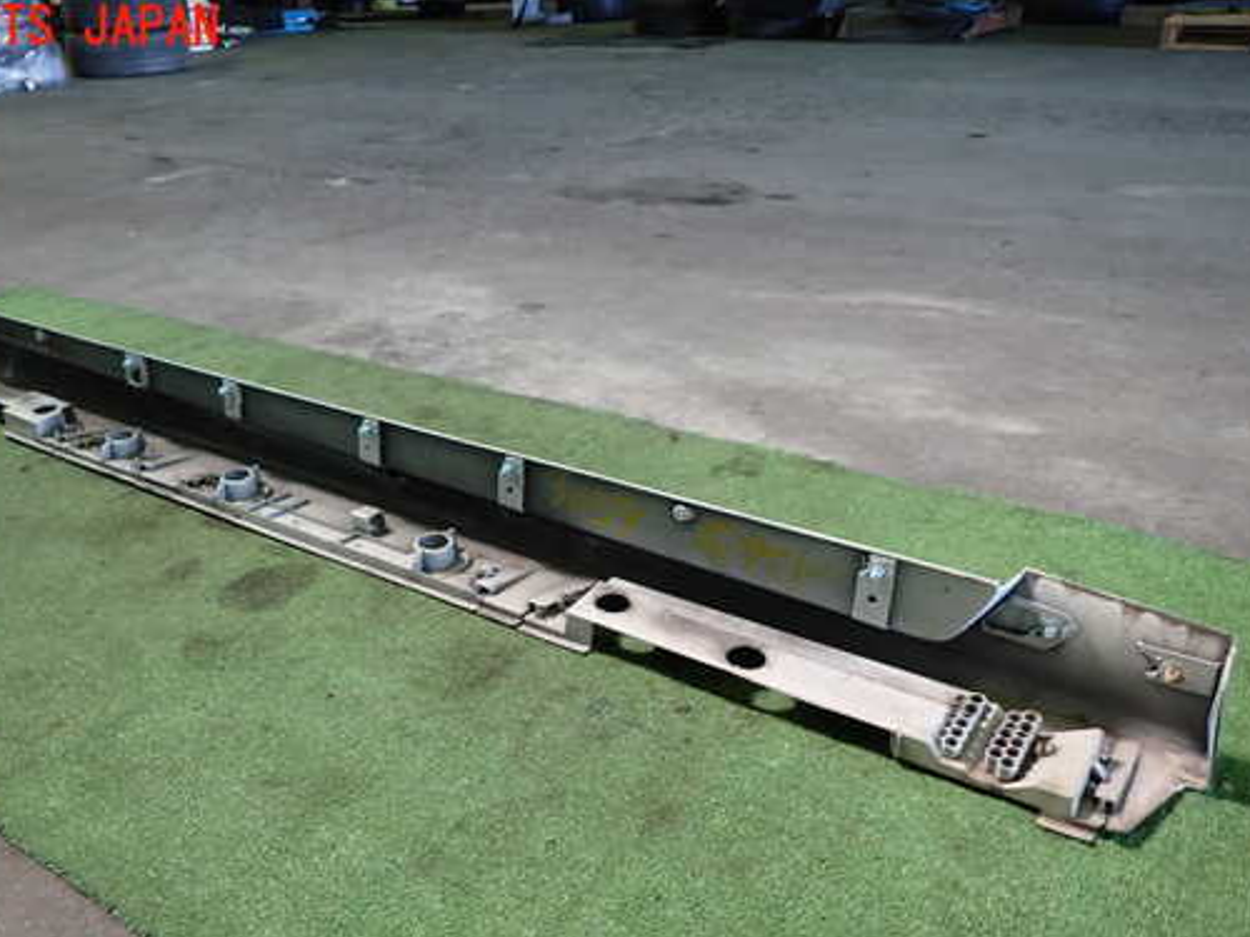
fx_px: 1083
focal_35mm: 30
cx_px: 515
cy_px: 560
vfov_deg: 46.5
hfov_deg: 59.6
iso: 200
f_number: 2
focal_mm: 4.5
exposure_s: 1/50
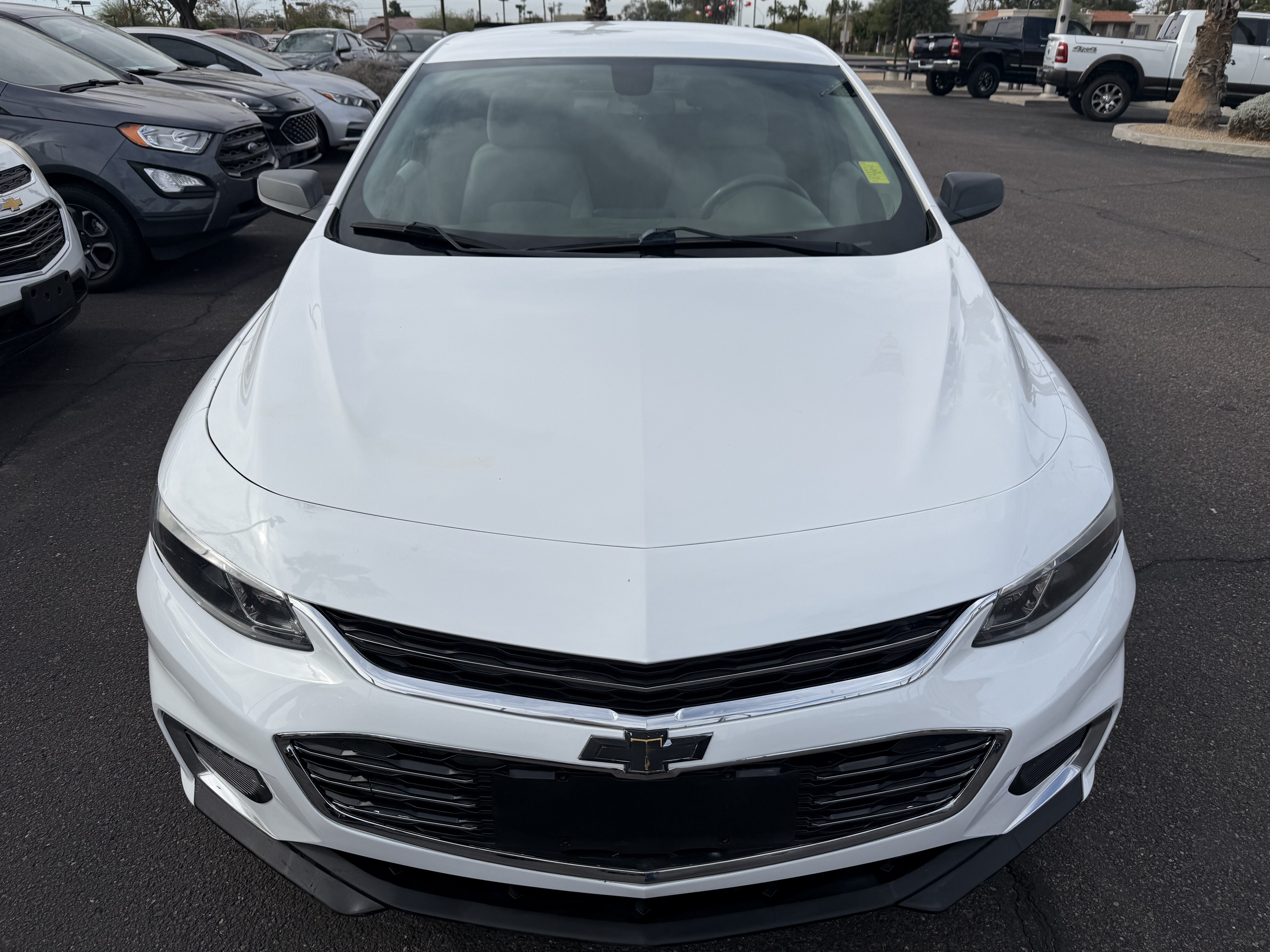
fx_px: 881
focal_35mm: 24
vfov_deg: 56.8
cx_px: 635
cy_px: 476
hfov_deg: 71.6
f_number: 1.78
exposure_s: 1/6711
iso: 80
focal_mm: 6.76
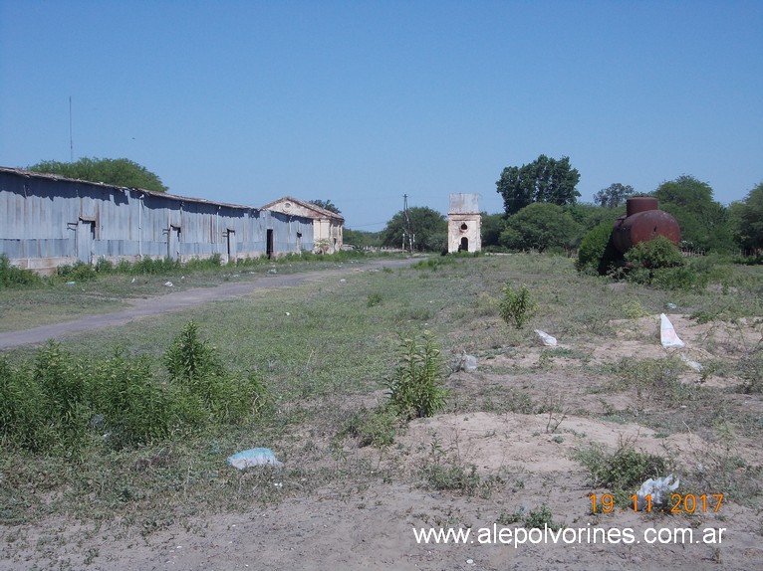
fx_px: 1564
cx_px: 382
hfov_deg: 27.4
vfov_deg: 20.7
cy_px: 286
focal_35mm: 71
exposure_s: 1/250
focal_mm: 10
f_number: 8.6
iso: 80
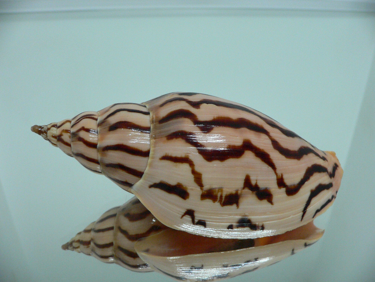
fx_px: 379
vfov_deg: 40.7
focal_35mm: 35
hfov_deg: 52.6
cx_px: 188
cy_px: 141
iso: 200
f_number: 2.8
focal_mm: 4.6
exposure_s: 1/50
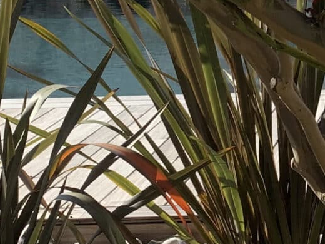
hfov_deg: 14.4
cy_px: -62
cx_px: 476
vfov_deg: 11.3
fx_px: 1202
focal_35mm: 128
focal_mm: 4.25
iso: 25
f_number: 1.8
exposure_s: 1/1332
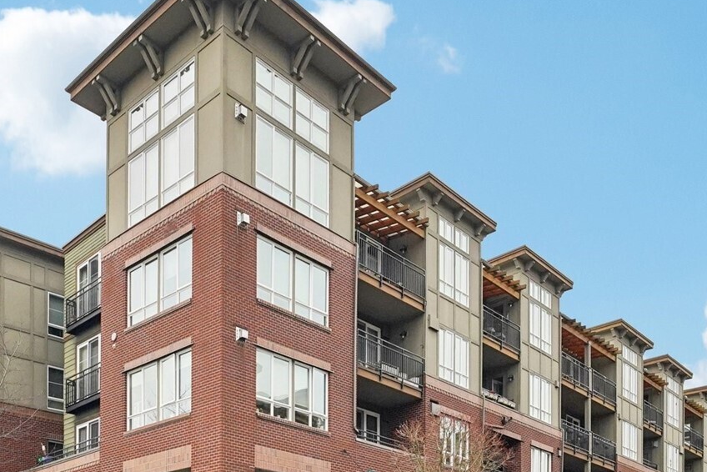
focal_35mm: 32
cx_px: 254
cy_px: 386
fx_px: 629
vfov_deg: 39.3
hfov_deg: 57.8
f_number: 8
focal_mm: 16
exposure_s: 1/500
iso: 1600
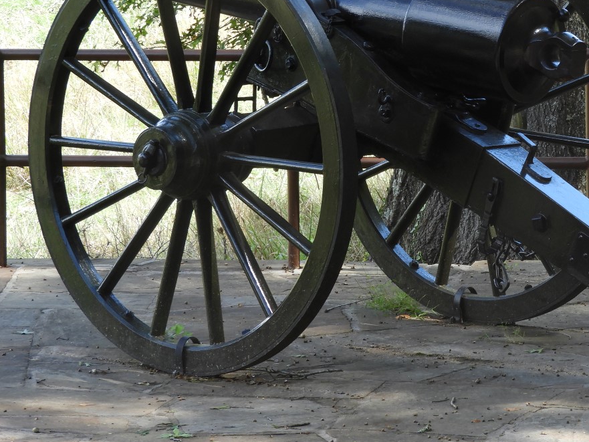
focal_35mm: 188
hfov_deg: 10.5
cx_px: 471
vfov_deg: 7.9
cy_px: 132
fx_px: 3199
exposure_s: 1/60
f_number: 5
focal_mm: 20.6
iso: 100
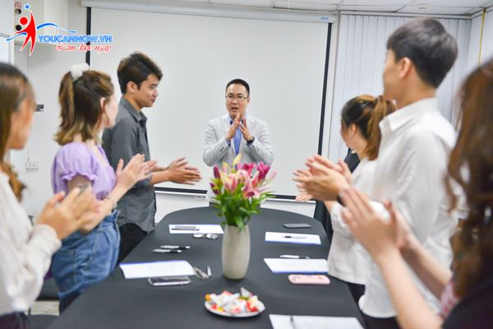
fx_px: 575
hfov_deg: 46.4
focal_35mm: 42
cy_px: 164
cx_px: 246
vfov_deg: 31.9
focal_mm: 42
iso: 2500
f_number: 2.8
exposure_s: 1/750
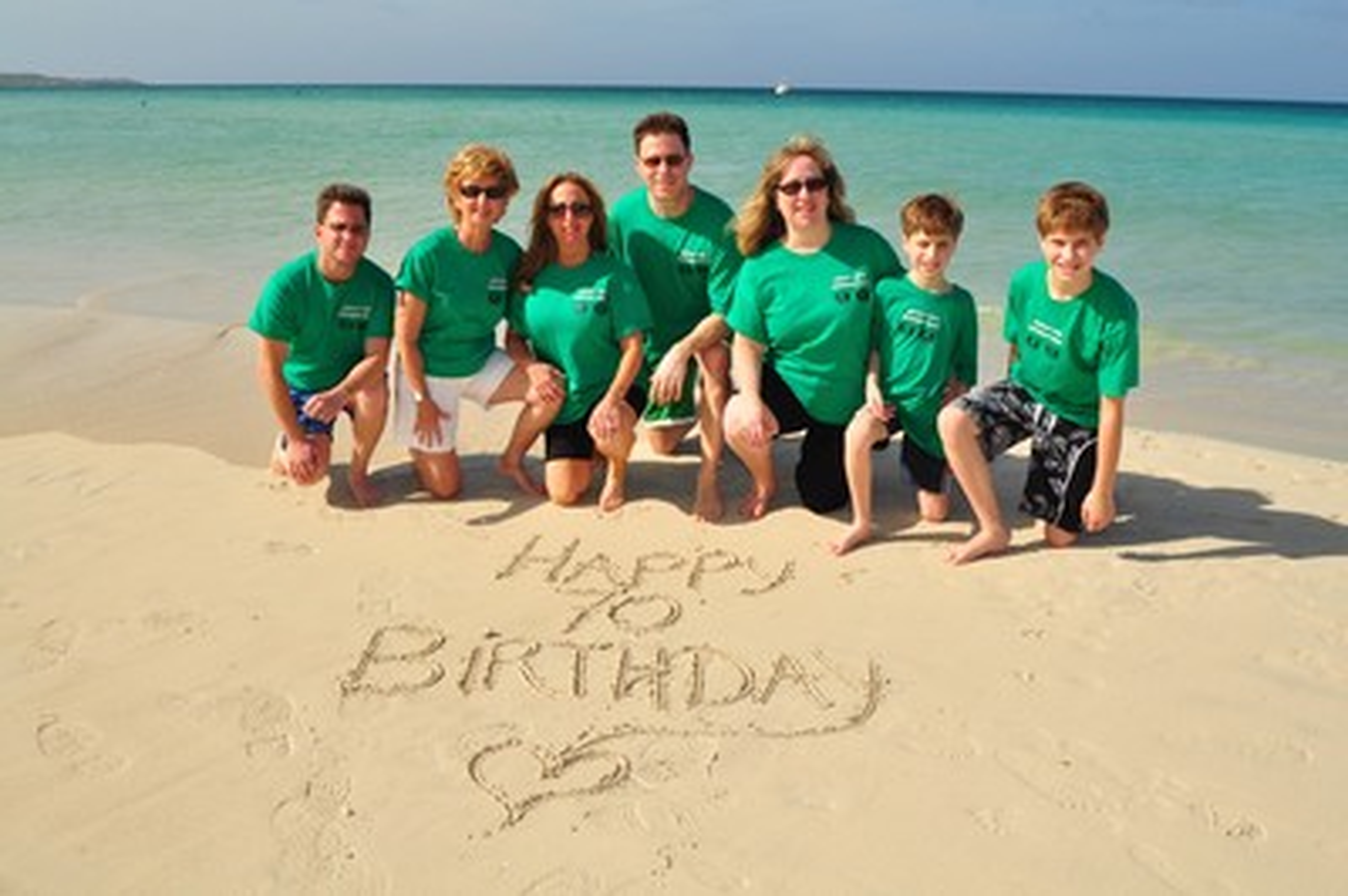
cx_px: 674
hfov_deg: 57.3
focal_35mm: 33
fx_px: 1235
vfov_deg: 39.9
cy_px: 448
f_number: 13
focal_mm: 22
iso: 200
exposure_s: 1/200
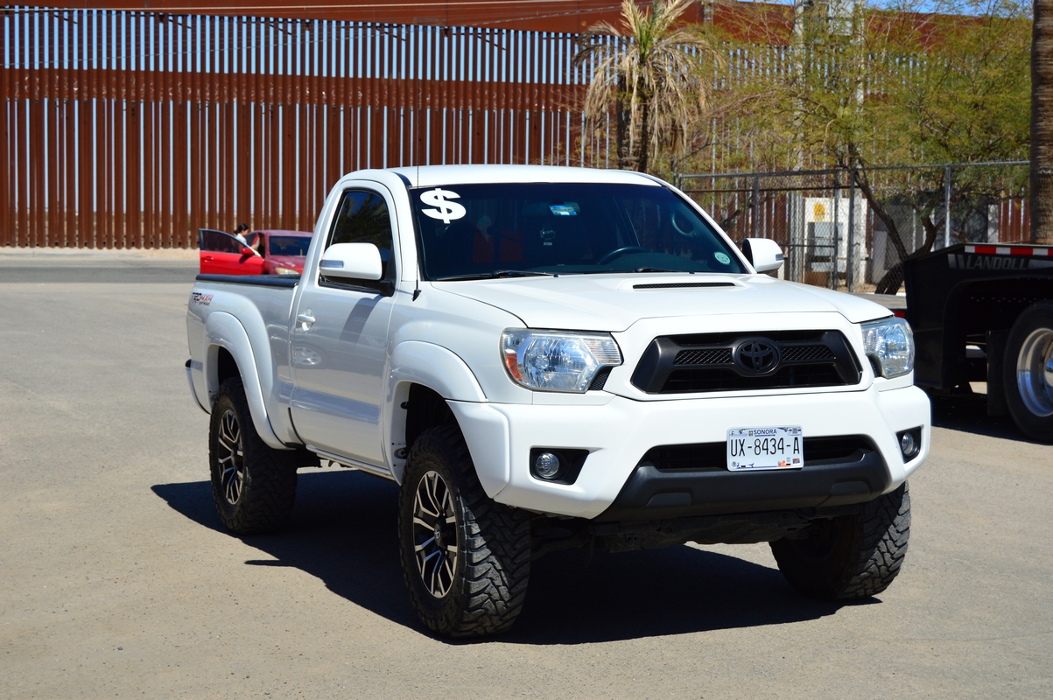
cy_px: 350
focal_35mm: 68
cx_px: 526
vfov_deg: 20.1
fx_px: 1973
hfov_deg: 29.9
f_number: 7.1
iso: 200
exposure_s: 1/1250
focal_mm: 45
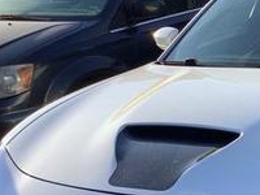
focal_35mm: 78
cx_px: 302
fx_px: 586
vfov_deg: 18.5
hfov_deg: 23.2
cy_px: 186
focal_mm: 3.3
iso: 25
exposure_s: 1/485
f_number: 2.4
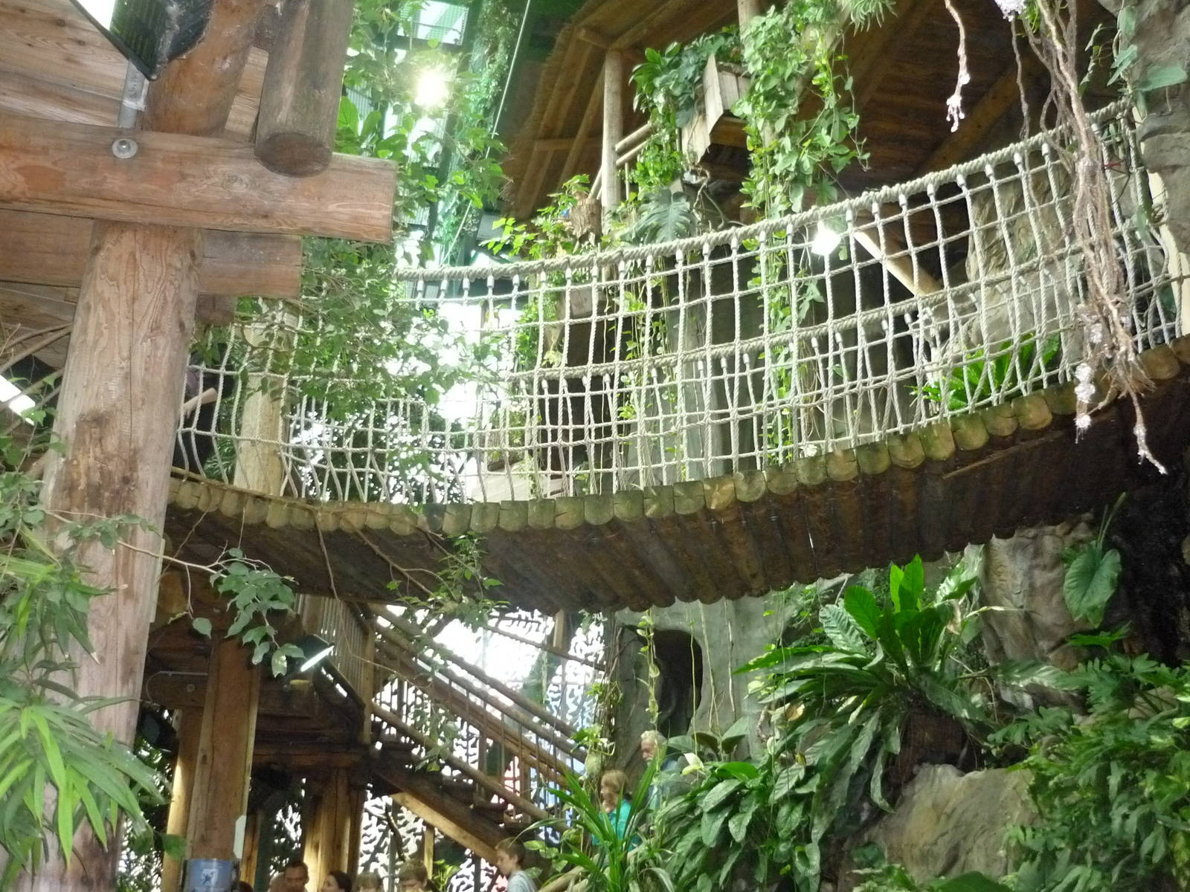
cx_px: 595
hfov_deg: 55.4
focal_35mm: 33
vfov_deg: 42.9
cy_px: 446
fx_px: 1134
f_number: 2.8
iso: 500
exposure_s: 1/30
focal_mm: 5.5
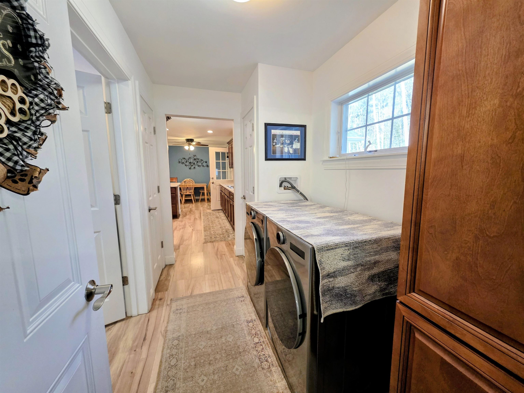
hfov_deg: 106.2
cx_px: 262
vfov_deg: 89.9
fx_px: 197
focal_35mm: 13
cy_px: 196
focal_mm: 2.2
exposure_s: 1/120
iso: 200
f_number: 1.9
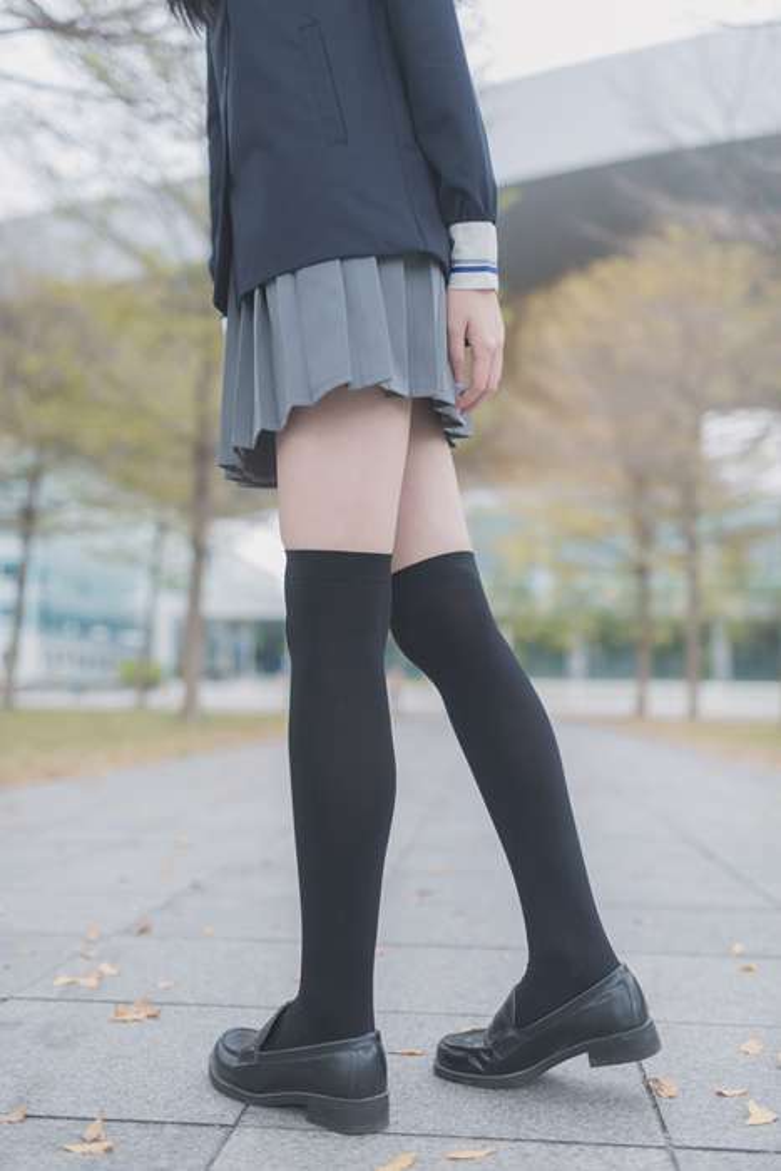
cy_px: 586
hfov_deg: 37.9
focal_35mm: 35
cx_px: 390
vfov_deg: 54.4
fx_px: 1138
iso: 125
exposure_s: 1/400
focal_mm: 35
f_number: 2
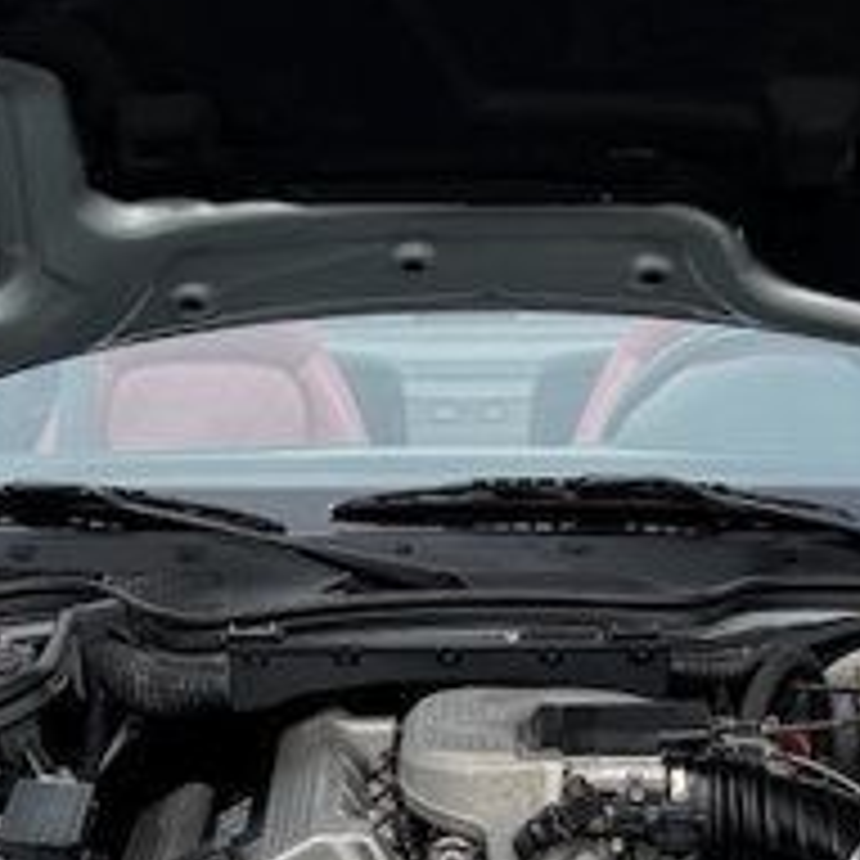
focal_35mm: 114
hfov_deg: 15.3
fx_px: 3204
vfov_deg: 15.1
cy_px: 747
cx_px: 473
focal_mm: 6.76
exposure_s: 1/2053
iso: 80
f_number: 1.78
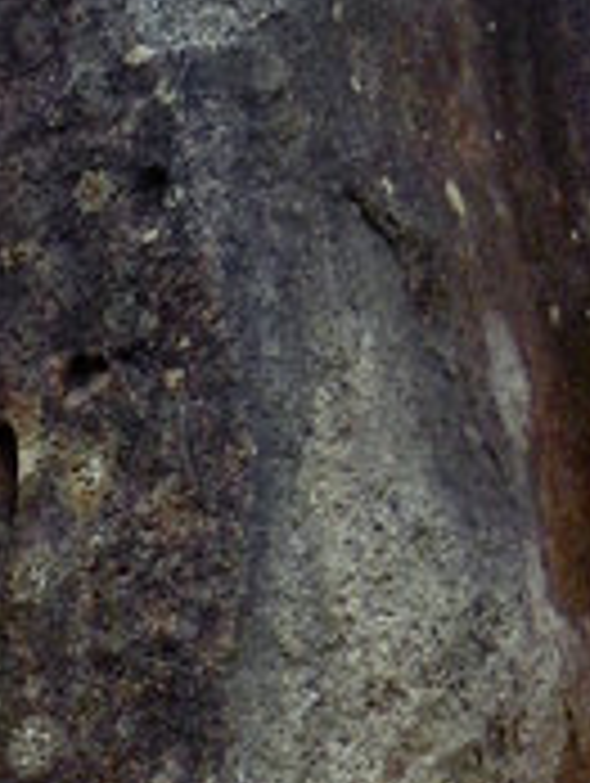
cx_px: -1045
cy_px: 1390
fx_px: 4058
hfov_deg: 7.5
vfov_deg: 10.4
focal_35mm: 179
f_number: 3.5
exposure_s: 1/200
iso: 64
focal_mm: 4.6
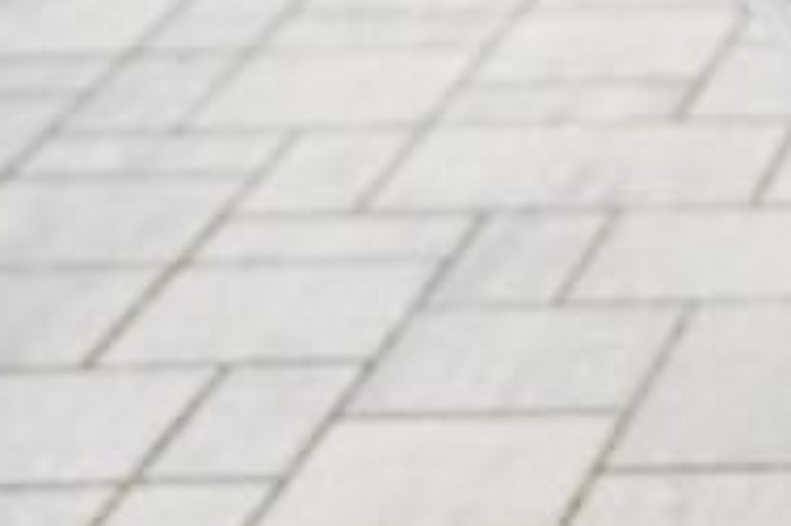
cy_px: -604
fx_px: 4544
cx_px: 1893
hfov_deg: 9.0
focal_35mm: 207
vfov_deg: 6.4
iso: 100
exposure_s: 1/50
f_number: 3.2
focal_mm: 38
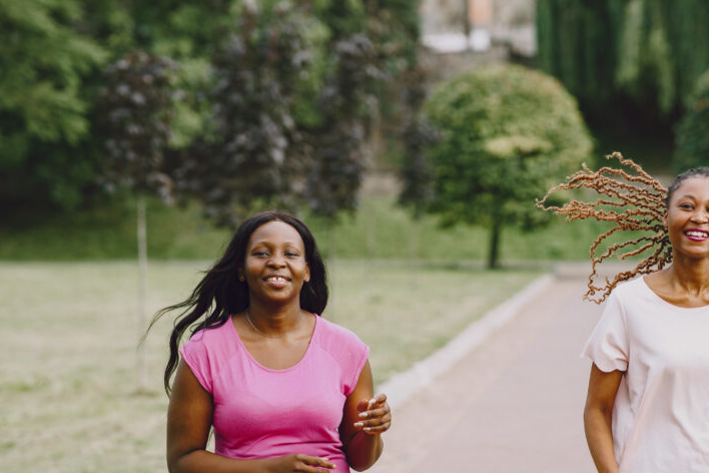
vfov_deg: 11.1
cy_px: 333
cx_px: 485
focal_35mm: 123
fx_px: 2422
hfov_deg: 16.6
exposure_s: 1/1000
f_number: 2.5
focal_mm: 85
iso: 200
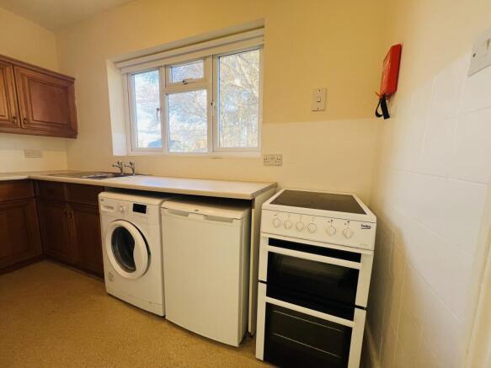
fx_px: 184
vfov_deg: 89.9
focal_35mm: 13
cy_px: 184
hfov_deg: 106.2
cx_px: 246
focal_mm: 1.57
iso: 64
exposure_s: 1/99
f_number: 1.8
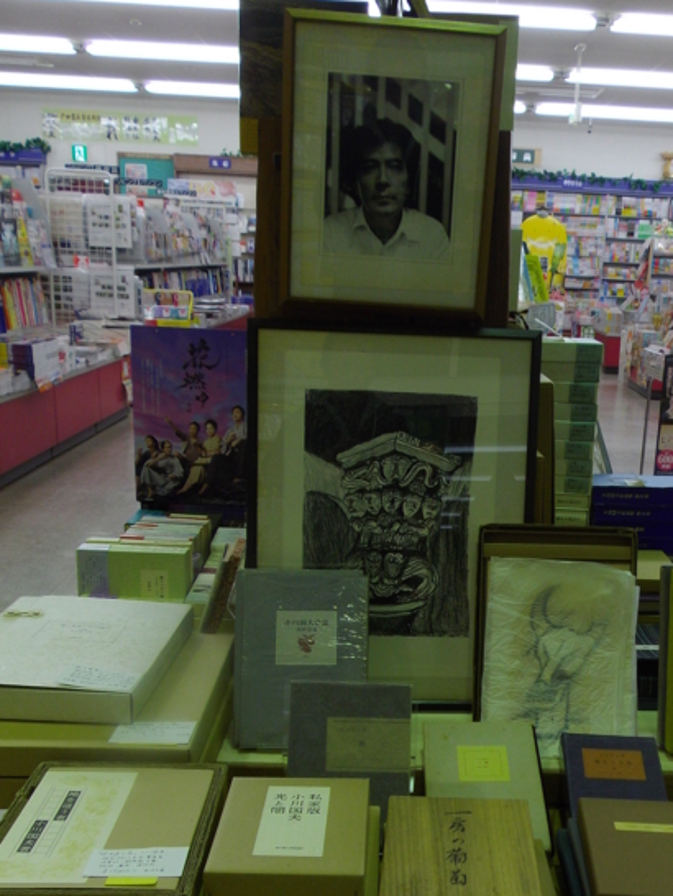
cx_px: 456
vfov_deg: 45.0
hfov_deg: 34.8
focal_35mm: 41
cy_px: 609
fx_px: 1062
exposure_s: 1/60
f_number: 3.1
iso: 100
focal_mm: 5
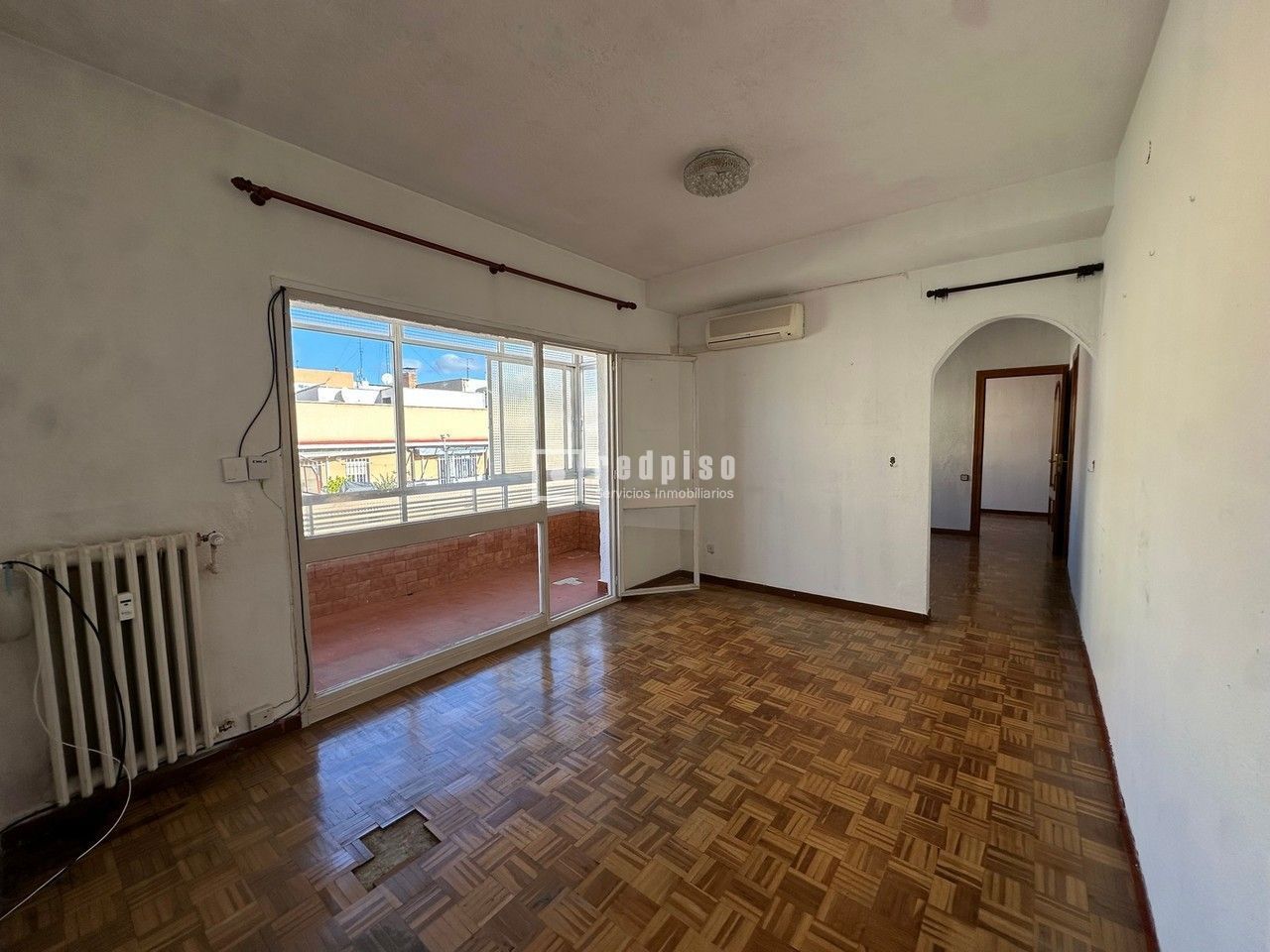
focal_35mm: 14
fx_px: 514
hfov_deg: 102.1
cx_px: 635
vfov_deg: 85.7
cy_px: 476
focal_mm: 2.22
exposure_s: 1/332
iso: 40
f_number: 2.2
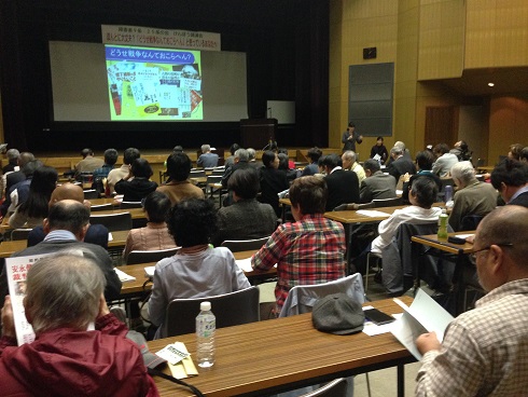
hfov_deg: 55.3
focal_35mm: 33
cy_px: 198
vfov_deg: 43.0
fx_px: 504
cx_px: 264
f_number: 2.4
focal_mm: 4.12
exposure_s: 1/20
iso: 400
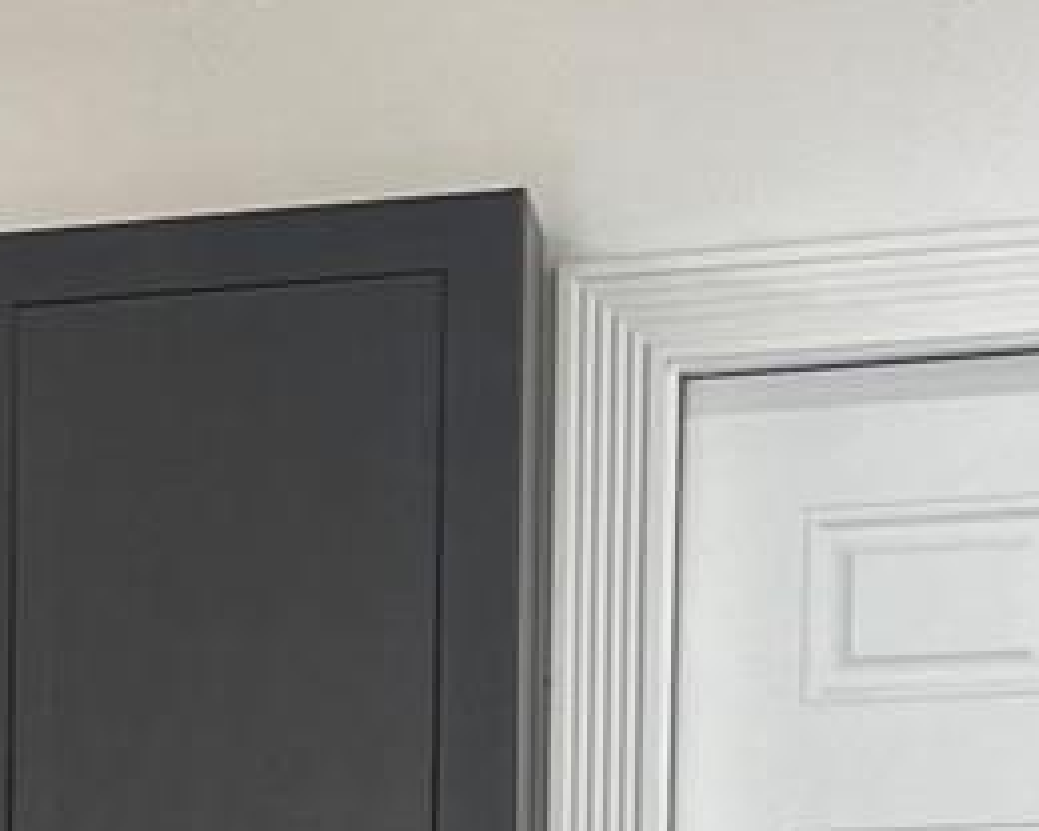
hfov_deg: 10.7
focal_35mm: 156
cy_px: 1450
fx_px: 4797
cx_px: -1407
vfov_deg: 9.5
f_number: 1.5
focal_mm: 5.7
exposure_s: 1/120
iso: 80
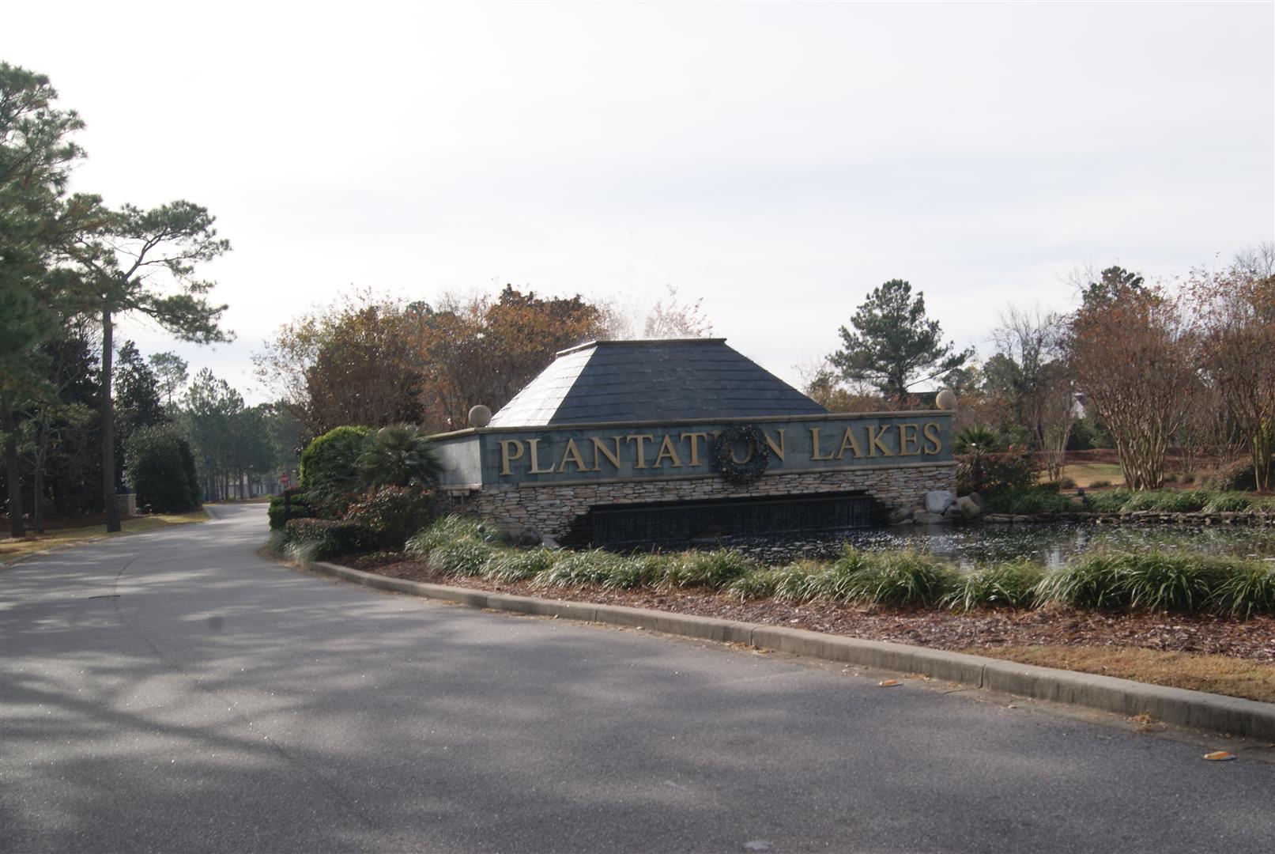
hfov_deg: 43.6
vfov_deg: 30.0
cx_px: 638
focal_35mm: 45
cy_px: 427
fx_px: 1596
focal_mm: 30
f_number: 11
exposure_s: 1/100
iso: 100
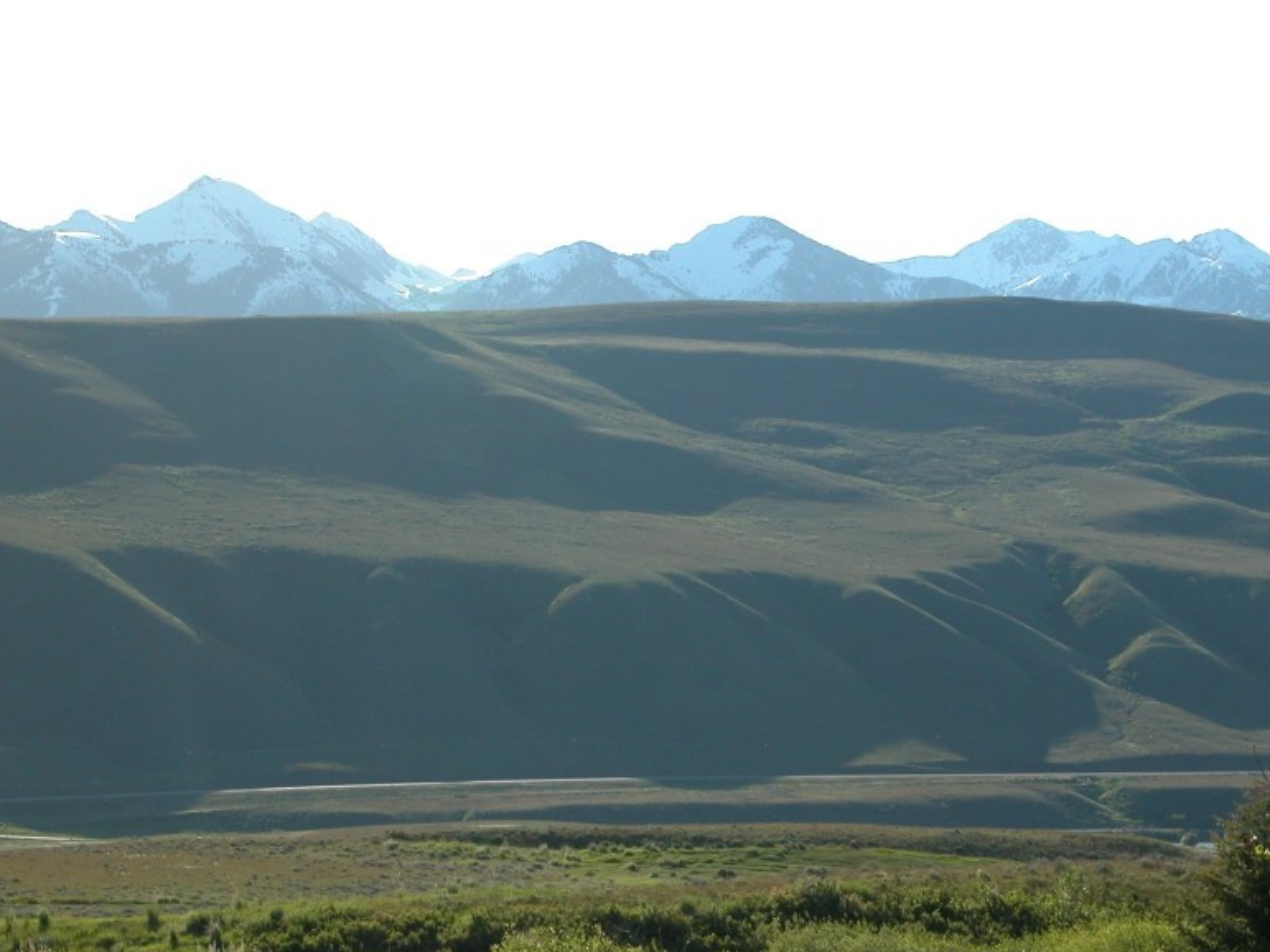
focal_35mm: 97
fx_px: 3558
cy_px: 609
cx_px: 639
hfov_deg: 20.2
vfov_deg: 15.2
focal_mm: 18.8
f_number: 6.7
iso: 100
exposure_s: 1/221
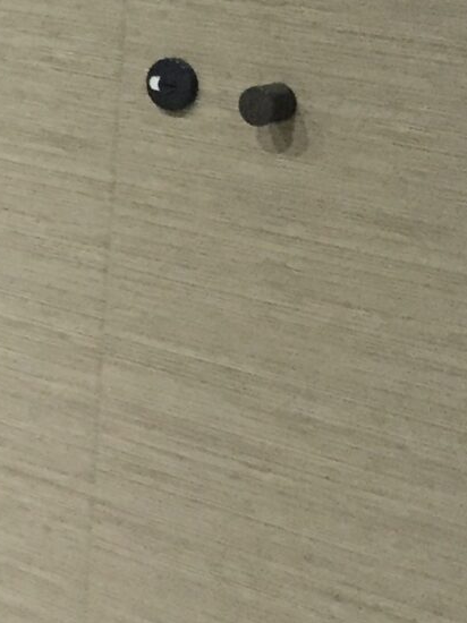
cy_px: 63
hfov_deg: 10.0
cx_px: -541
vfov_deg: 14.5
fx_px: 2430
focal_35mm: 135
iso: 250
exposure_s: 1/30
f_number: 2.2
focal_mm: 4.15
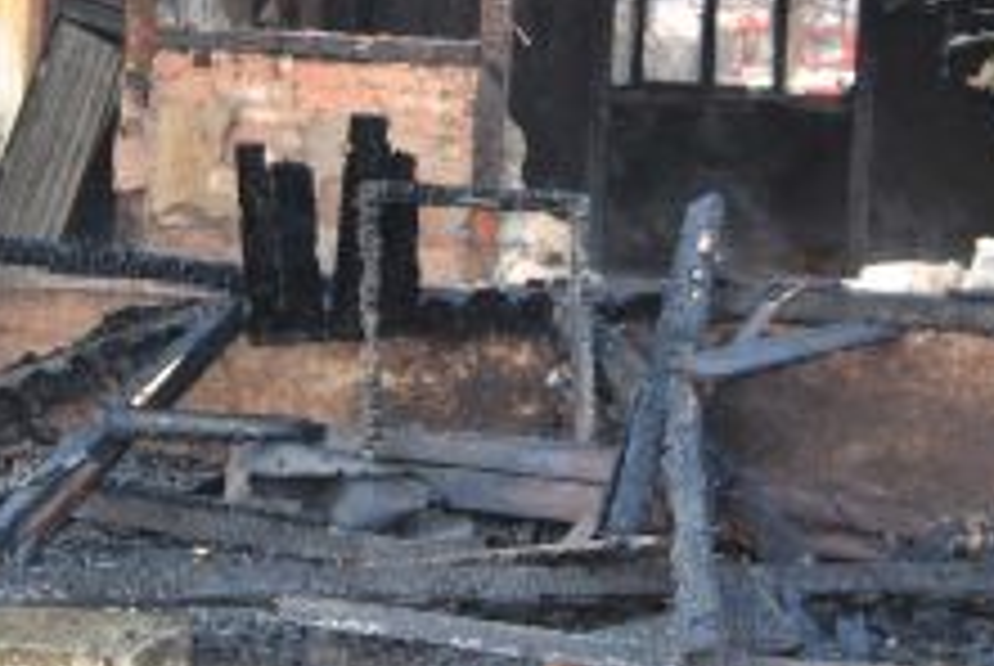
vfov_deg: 15.6
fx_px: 2405
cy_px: 117
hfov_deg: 23.3
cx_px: 409
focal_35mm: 87
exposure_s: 1/60
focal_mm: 20
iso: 200
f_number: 3.8
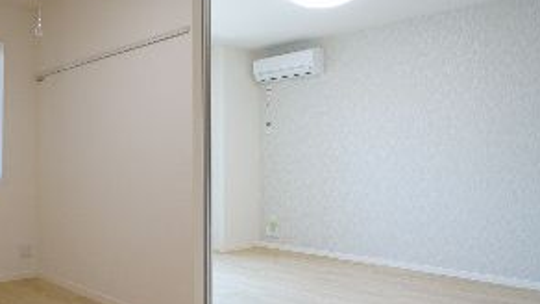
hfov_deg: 45.3
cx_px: 120
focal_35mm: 43
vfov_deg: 27.7
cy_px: 159
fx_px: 615
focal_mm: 16
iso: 320
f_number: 4
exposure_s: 1/60
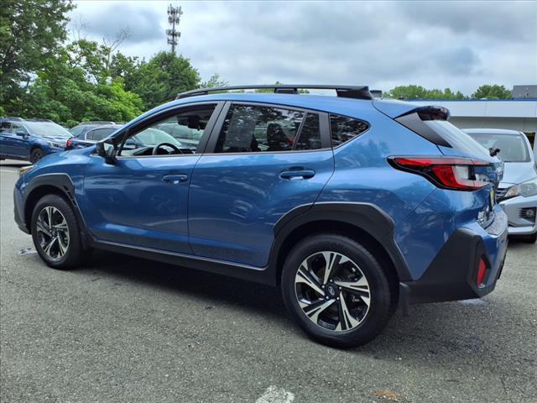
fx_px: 419
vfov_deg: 51.4
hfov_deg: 65.3
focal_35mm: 27
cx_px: 268
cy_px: 202
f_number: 1.9
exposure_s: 1/1111
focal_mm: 3.58
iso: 40
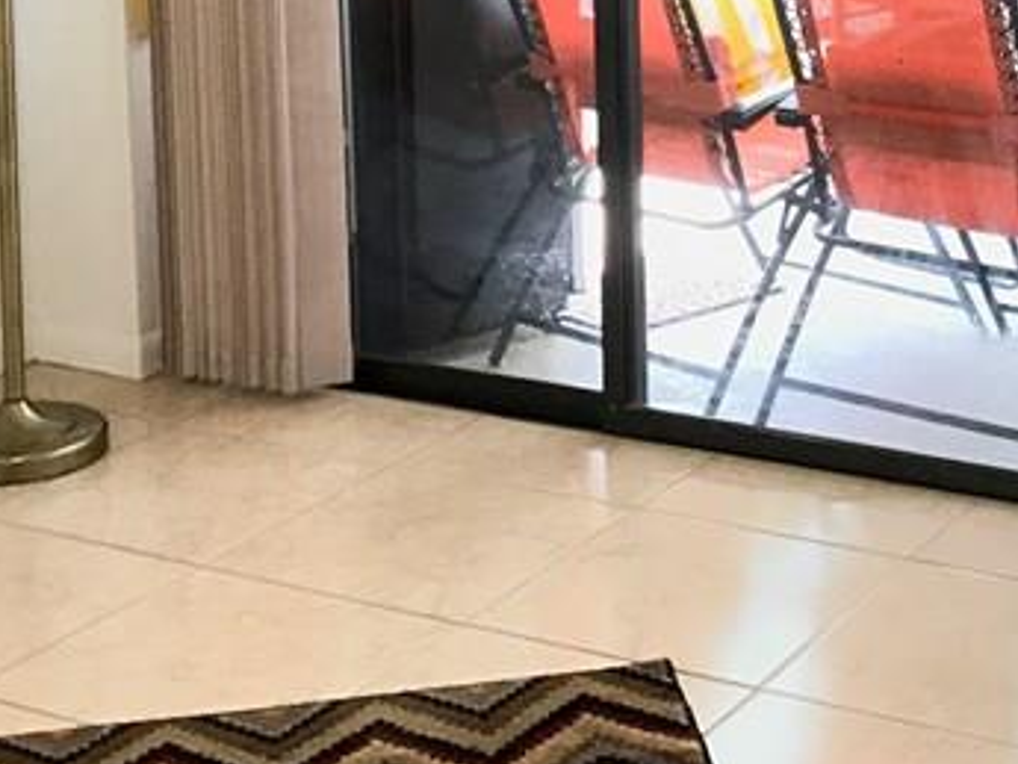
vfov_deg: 17.2
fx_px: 2442
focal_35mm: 83
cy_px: -74
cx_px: 738
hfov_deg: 23.4
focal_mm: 3.99
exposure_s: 1/30
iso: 32
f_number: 1.8
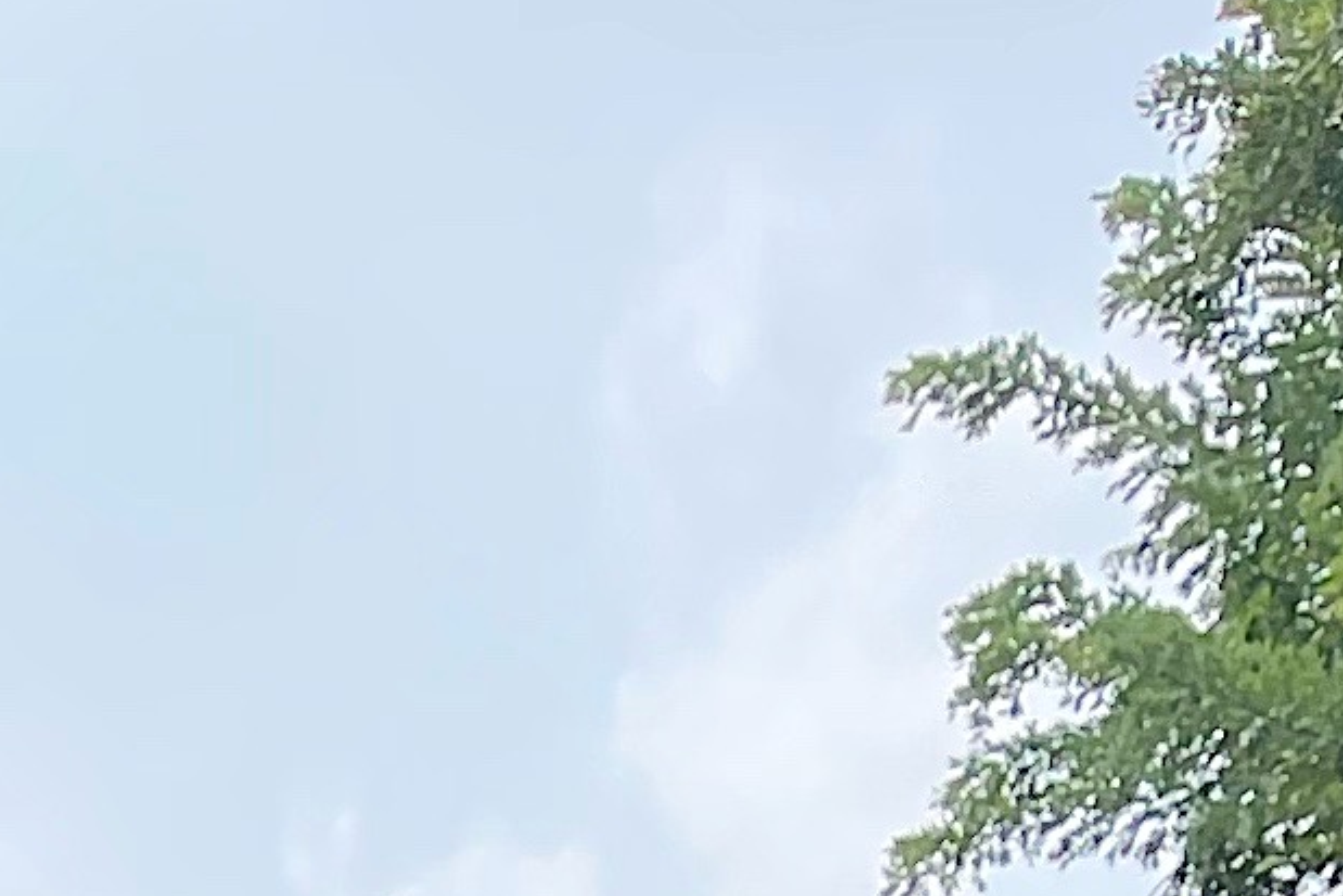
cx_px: -1339
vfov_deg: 6.0
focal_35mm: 176
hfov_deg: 10.7
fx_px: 6567
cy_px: 4014
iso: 32
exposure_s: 1/759
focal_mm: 5.1
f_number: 1.6
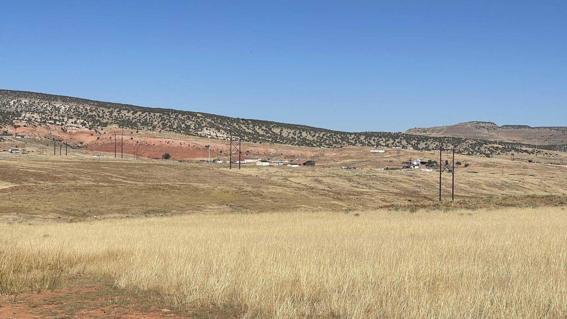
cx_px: 283
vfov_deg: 17.2
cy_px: 160
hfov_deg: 30.2
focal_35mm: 70
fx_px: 1052
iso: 20
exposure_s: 1/3040
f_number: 2.2
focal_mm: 7.5
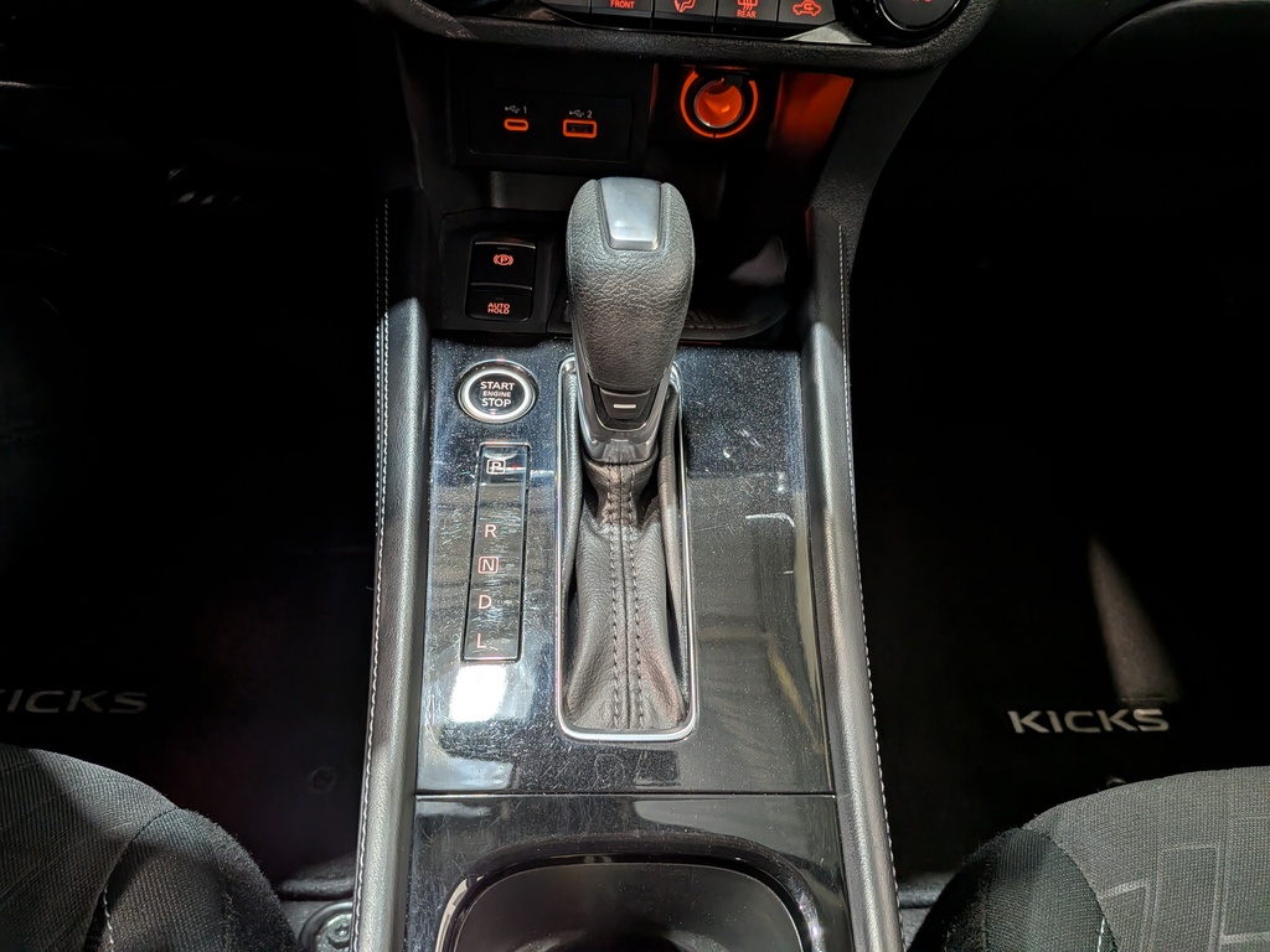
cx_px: 635
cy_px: 476
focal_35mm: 24
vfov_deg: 56.8
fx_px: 881
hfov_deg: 71.6
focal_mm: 4.53
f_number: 1.7
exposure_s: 1/40
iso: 31
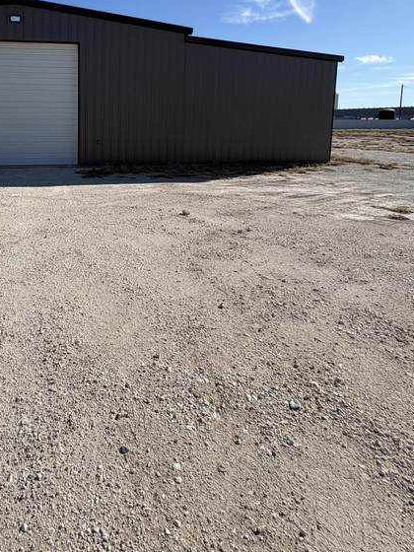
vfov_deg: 68.3
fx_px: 383
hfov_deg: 53.0
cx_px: 81
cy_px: 159
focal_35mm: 24
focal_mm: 2.22
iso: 40
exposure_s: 1/2494
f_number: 2.2
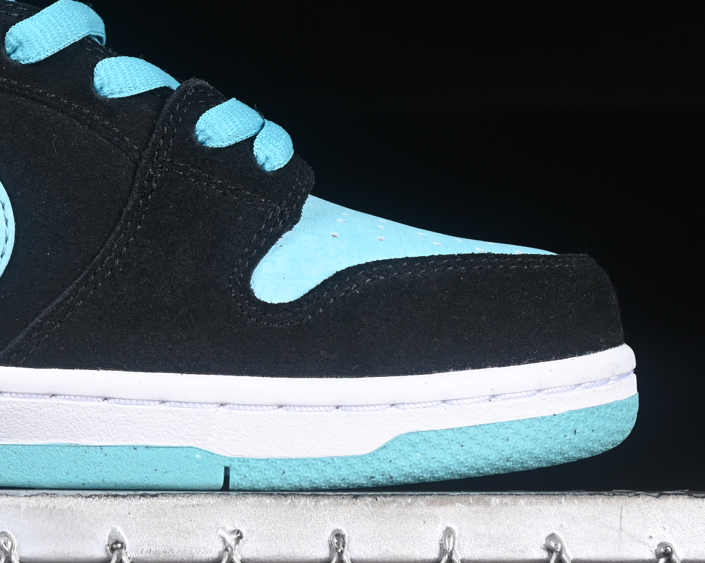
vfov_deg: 8.2
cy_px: 111
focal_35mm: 189
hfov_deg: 10.1
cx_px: -91
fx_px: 3942
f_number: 6.3
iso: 160
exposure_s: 1/60
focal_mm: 50
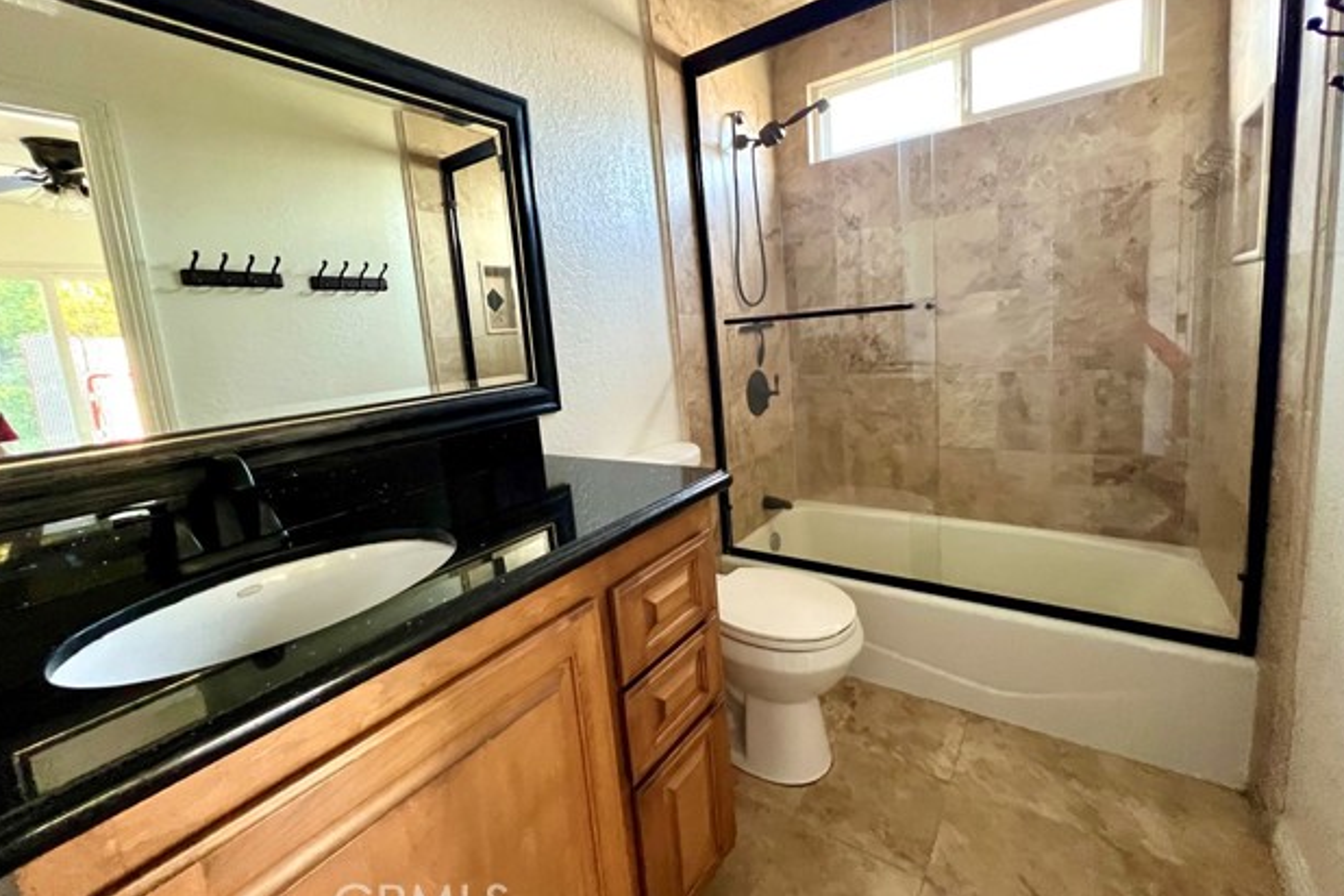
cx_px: 681
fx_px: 523
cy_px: 413
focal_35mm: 14
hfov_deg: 104.2
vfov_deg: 81.1
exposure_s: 1/60
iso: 640
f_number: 1.8
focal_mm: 1.57
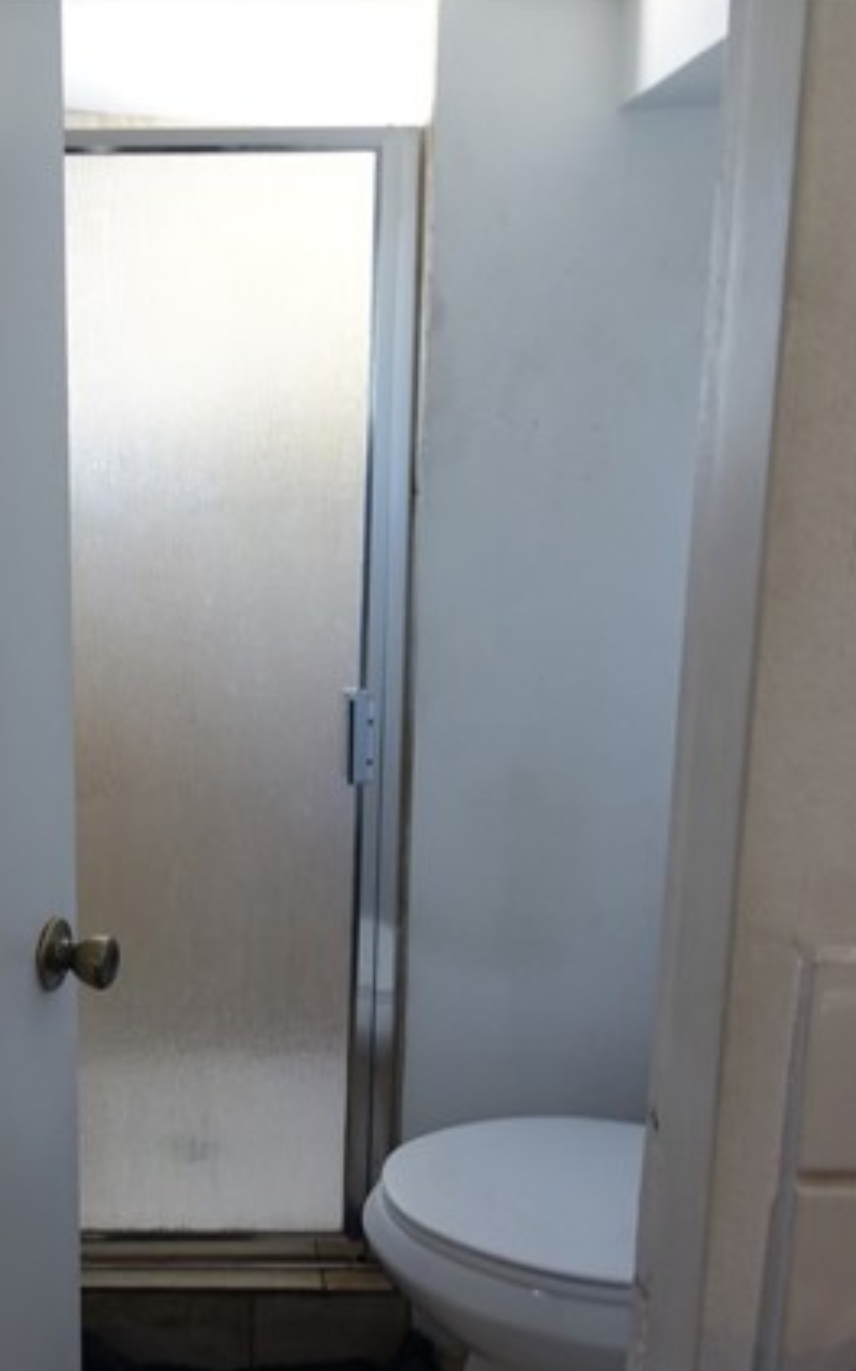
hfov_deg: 32.8
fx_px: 1382
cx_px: 97
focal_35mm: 37
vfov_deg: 52.8
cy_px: 686
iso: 160
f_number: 1.8
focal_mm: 8.8
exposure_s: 1/30
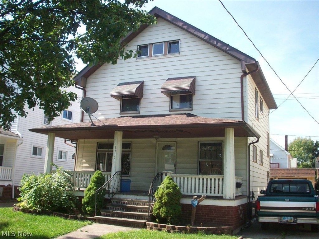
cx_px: 160
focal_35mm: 37
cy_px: 120
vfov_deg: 38.7
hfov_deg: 50.1
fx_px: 341
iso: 80
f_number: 2.8
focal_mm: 6.2
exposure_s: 1/350
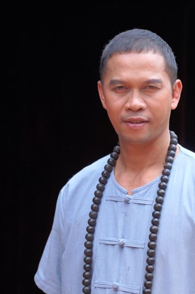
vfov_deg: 10.8
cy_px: 263
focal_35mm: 189
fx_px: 1537
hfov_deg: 7.2
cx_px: 158
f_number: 4
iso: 200
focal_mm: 105
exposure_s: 1/1000
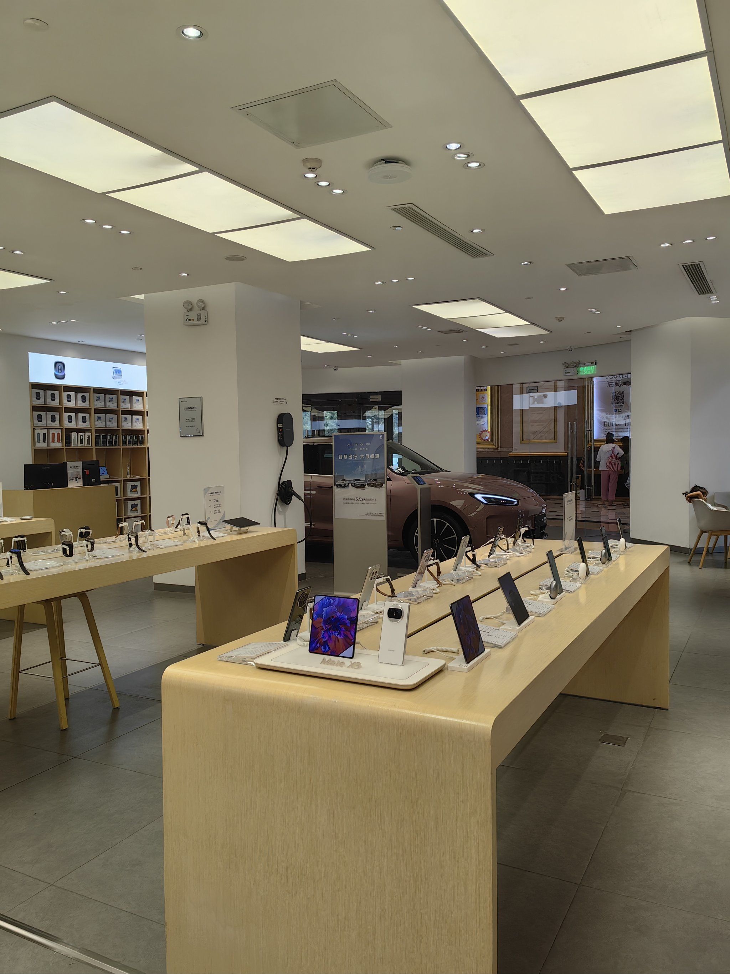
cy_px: 487
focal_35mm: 27
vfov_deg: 65.3
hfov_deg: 51.4
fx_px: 759
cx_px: 365
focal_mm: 5.75
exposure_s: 1/476
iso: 50
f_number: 2
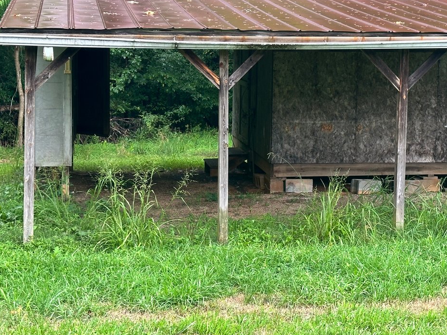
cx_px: 314
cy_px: 109
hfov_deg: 24.8
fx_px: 1007
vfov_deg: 18.8
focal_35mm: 78
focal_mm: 6.86
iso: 80
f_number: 1.78
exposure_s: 1/121
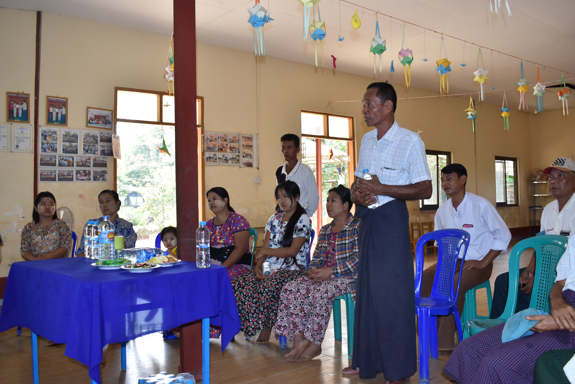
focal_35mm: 33
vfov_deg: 40.0
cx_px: 288
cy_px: 192
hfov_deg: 57.2
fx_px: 527
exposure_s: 1/125
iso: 640
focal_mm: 22
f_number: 5.6
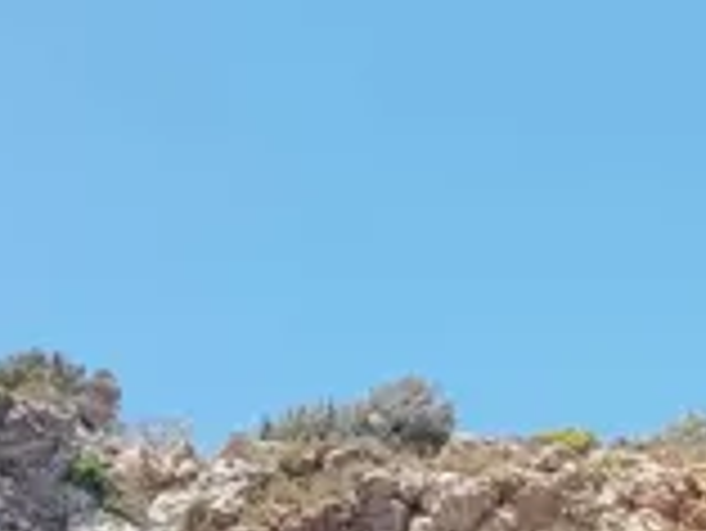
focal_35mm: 146
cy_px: 864
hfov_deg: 12.4
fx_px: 2980
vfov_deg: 9.8
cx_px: 1273
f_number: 1.7
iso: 40
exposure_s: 1/1200
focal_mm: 4.2
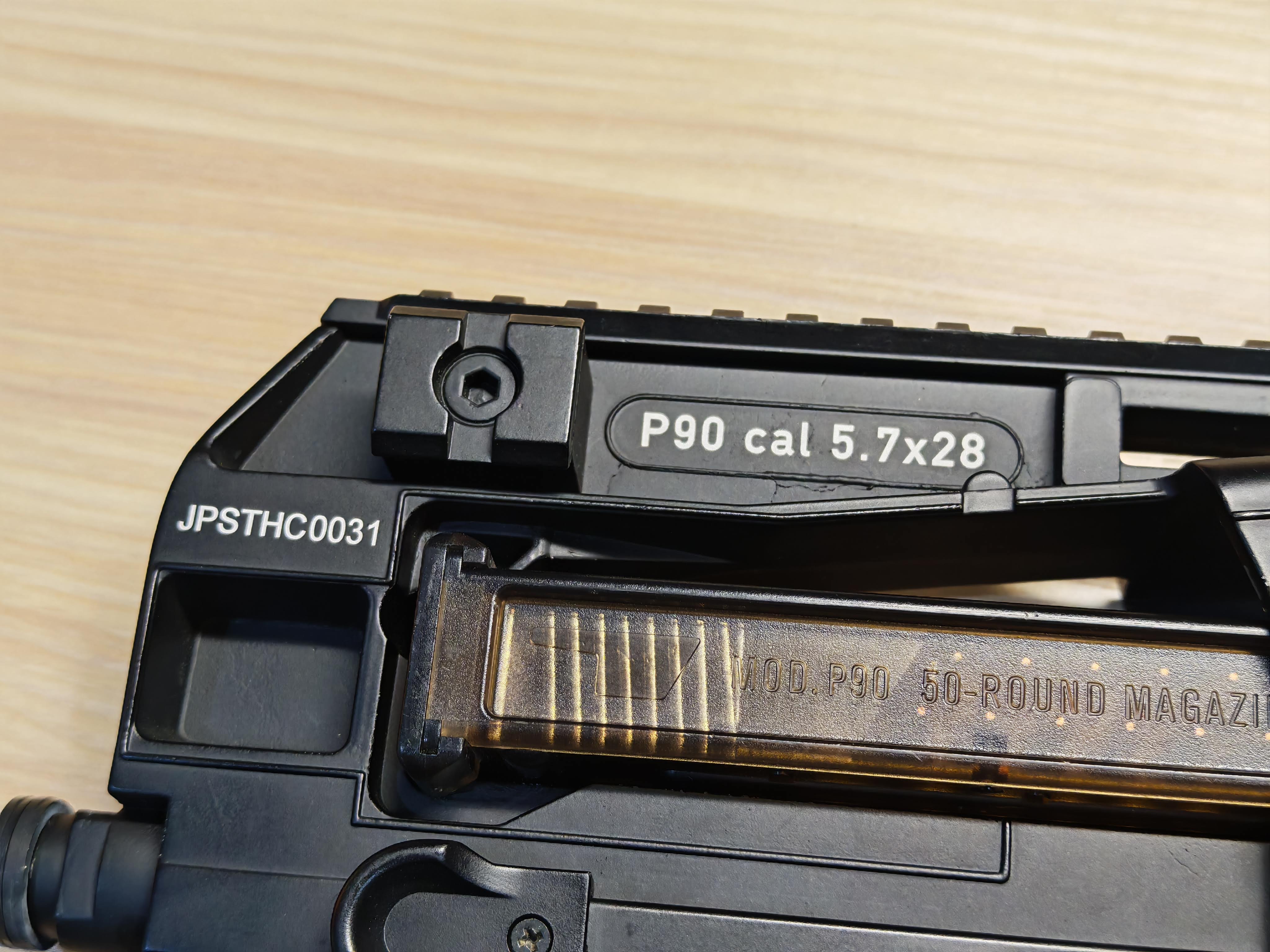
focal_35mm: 48
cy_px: 476
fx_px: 1761
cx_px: 635
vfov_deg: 30.3
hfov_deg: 39.7
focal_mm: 6.83
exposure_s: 1/100
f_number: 2
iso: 160
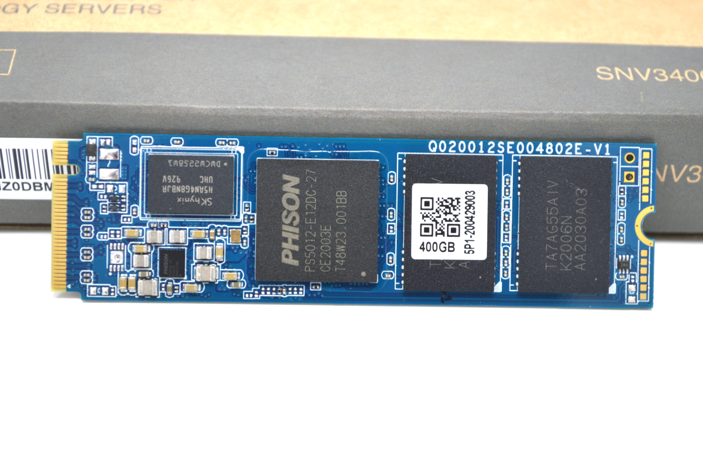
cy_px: 234
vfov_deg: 18.9
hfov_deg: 28.1
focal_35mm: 72
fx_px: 1405
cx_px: 352
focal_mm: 48
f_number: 6.3
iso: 200
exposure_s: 1/80
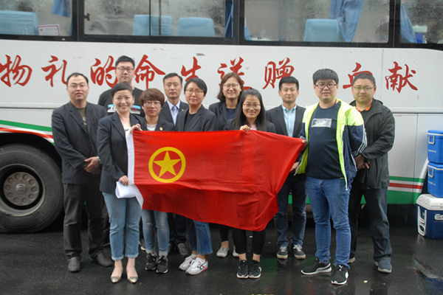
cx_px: 222
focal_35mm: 42
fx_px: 517
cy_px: 148
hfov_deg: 46.4
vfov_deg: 31.9
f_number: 4.5
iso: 640
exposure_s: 1/100
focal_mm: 28
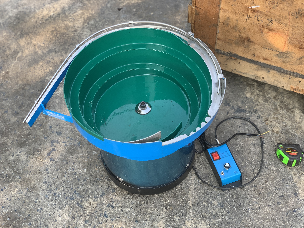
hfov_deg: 36.8
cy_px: 114
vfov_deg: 28.0
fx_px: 457
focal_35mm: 52
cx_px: 152
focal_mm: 6
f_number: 2.4
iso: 25
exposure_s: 1/122
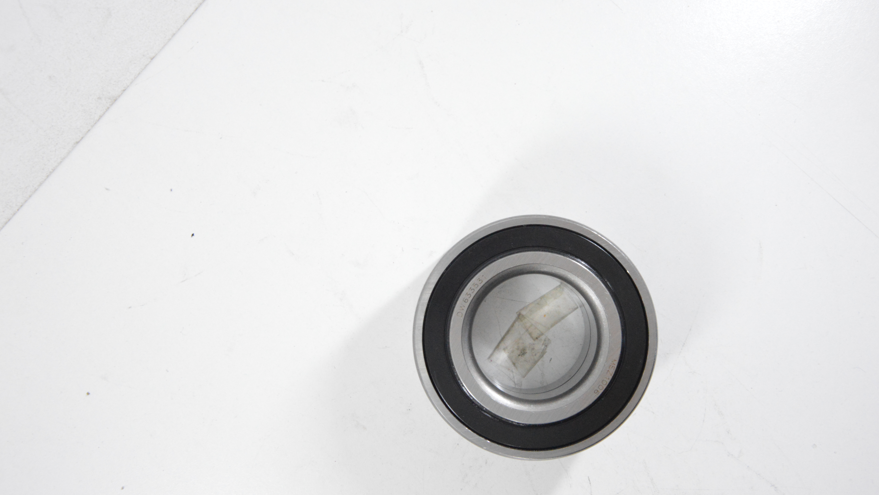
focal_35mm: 51
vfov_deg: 23.5
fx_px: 1189
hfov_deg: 40.6
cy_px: 250
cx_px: 444
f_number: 7.1
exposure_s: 1/100
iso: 3200
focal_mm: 32
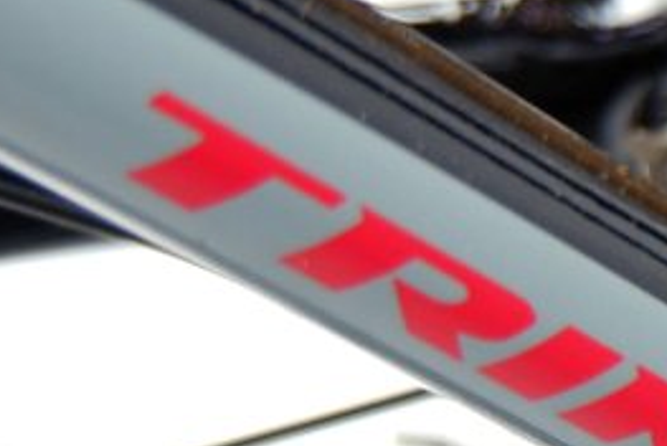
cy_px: 704
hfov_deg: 9.6
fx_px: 3710
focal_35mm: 200
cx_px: 1286
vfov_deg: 6.8
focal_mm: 26.4
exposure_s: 1/42
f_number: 4.4
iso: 200
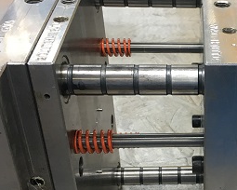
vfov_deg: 21.2
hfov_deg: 25.1
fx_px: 505
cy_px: 130
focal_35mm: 72
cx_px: 241
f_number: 2.2
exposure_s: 1/33
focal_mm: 4.15
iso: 80
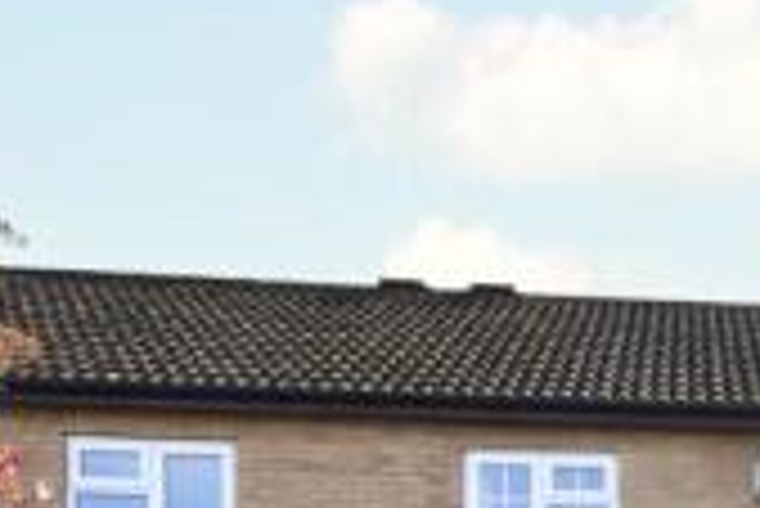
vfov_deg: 20.0
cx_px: 848
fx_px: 1225
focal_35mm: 58
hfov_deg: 30.6
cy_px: 780
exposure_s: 1/640
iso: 640
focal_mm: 10
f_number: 8
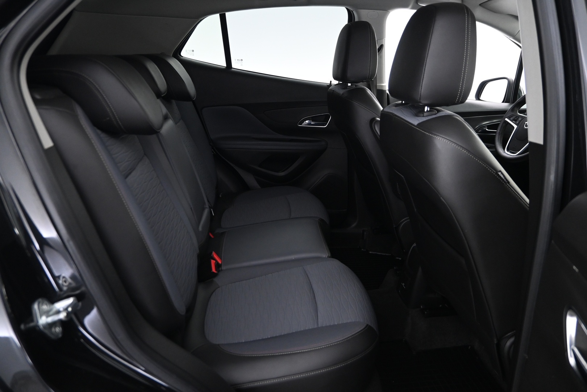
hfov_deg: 73.7
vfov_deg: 53.1
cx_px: 294
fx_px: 391
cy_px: 196
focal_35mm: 24
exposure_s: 1/8
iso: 1600
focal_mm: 16
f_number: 3.5
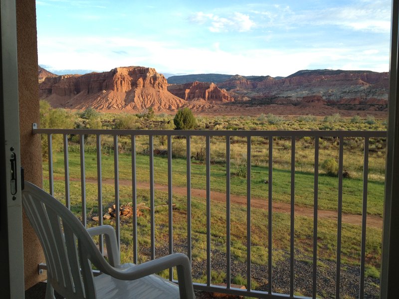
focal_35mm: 35
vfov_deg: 40.7
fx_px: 403
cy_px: 150
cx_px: 200
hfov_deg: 52.6
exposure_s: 1/233
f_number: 2.4
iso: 64
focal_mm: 4.28
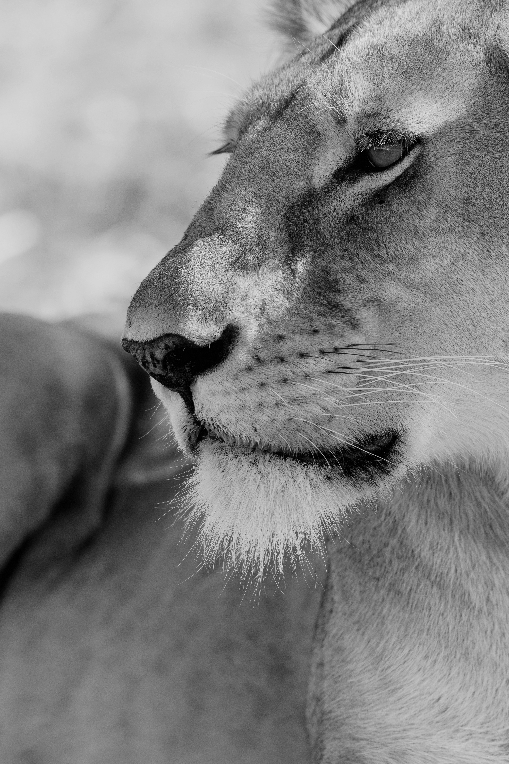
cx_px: 254
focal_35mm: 660
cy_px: 382
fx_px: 14004
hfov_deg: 2.1
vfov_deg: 3.1
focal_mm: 440
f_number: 5.6
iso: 320
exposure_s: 1/400
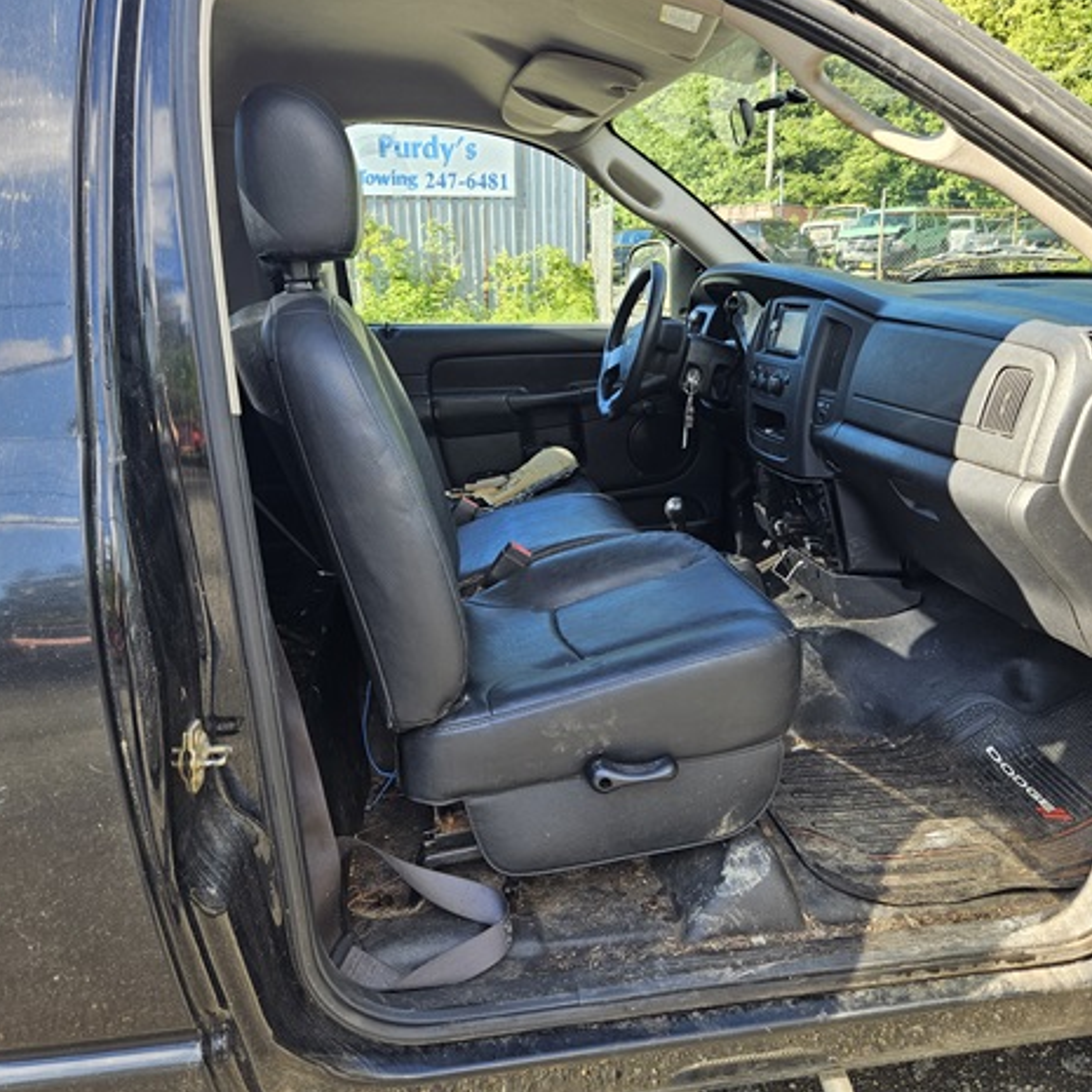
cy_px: 550
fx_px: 999
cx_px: 568
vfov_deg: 57.3
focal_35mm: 28
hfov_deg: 57.3
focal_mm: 5.4
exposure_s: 1/180
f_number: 1.8
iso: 40
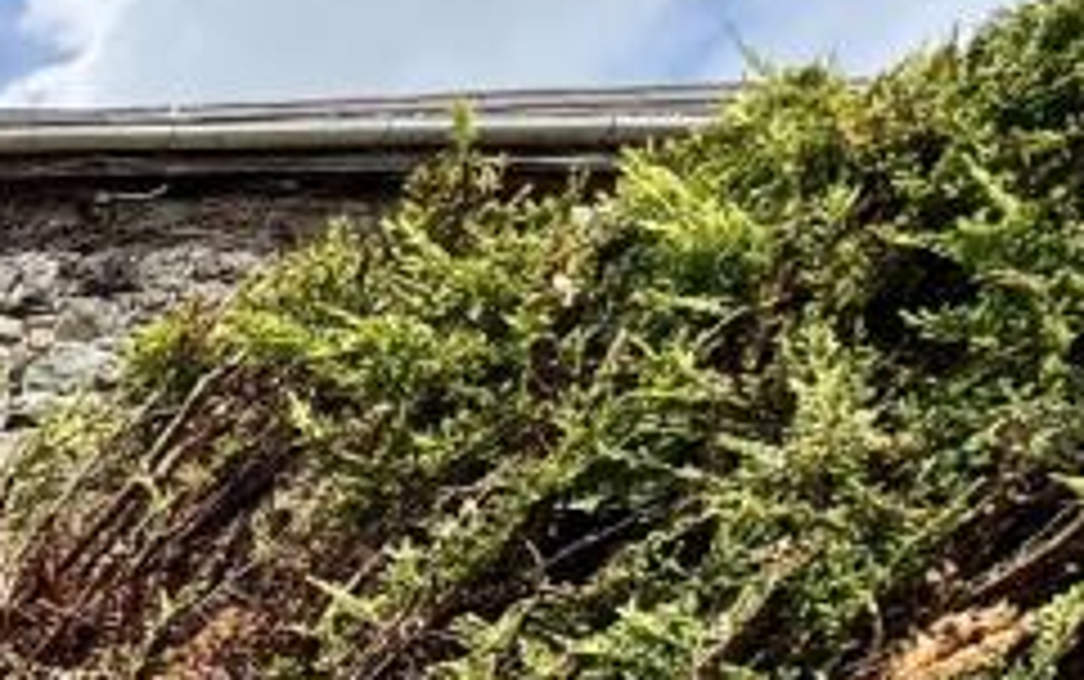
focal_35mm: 63
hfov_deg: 18.0
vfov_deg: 16.5
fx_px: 1862
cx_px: -1201
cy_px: 1301
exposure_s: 1/1795
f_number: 2.2
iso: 64
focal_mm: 2.22
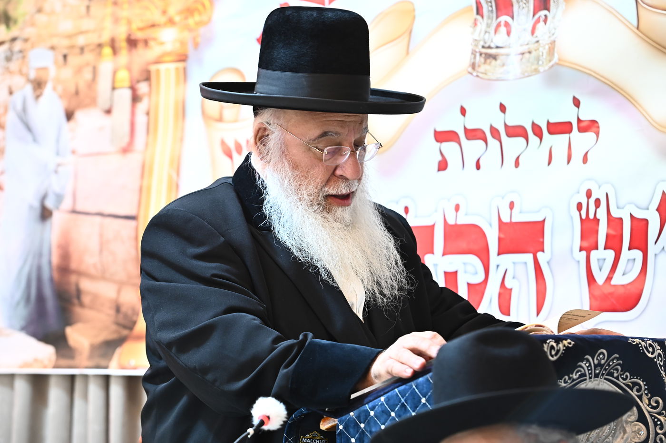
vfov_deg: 9.4
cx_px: 333
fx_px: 2680
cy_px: 222
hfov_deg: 14.2
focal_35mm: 145
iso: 1600
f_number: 5
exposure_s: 1/125
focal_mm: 145
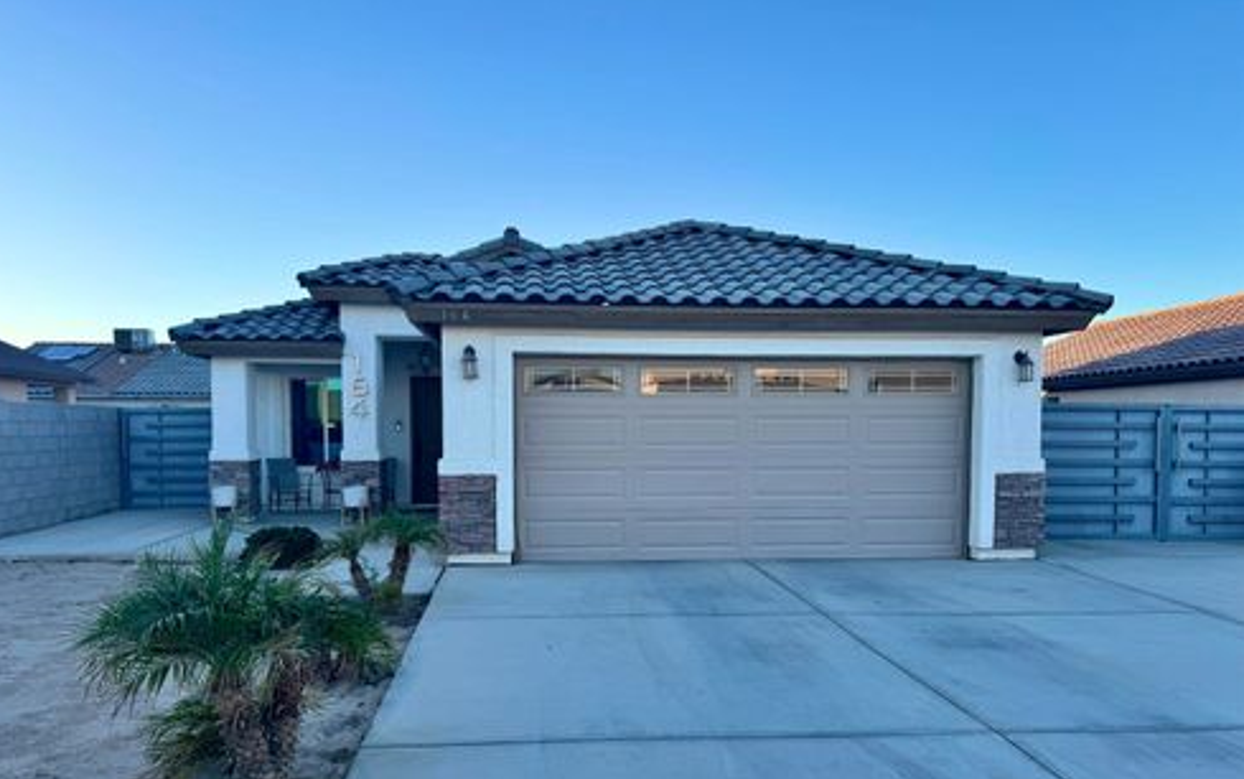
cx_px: 611
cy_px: 467
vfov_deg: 47.4
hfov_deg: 70.4
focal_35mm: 26
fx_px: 882
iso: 80
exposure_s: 1/1026
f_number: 1.78
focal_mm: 6.76
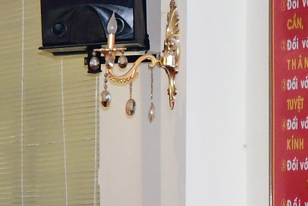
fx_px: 3065
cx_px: -644
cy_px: 256
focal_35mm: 358
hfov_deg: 5.4
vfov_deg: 3.8
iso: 2000
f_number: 4.5
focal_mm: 38
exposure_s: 1/200
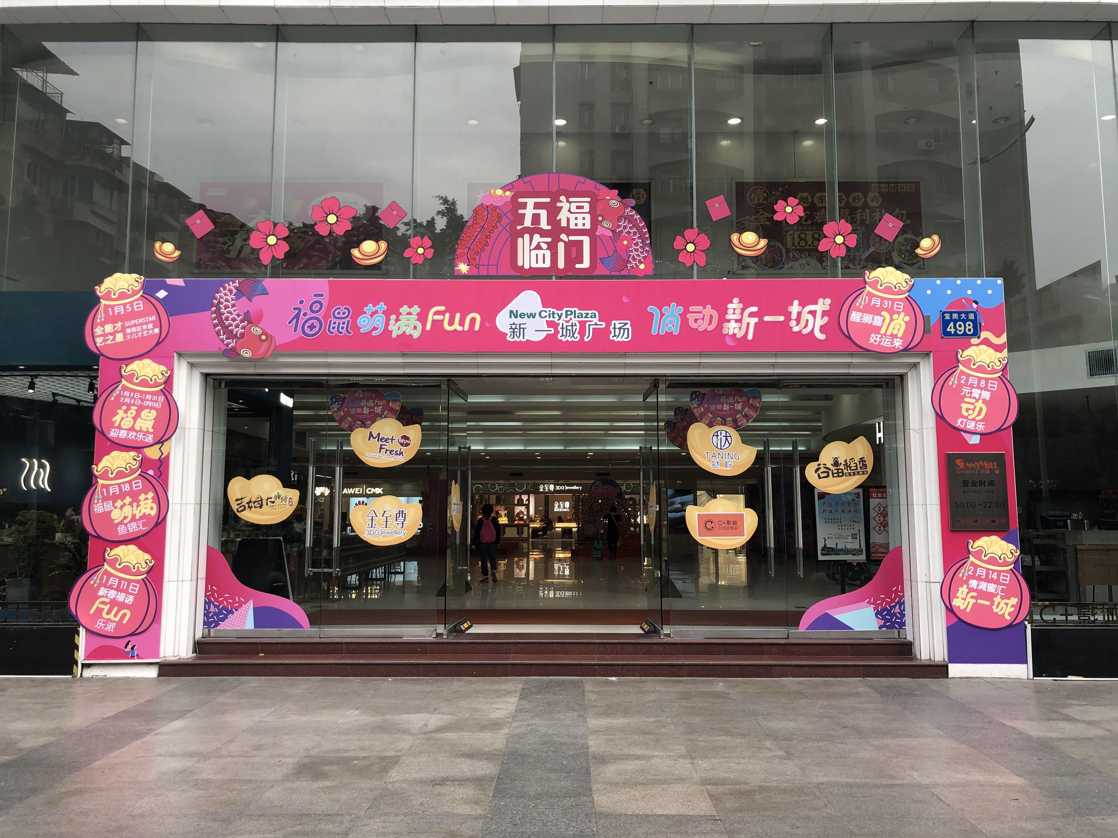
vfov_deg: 49.7
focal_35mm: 28
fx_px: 904
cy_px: 419
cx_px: 559
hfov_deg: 63.4
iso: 20
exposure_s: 1/177
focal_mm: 4
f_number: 1.8
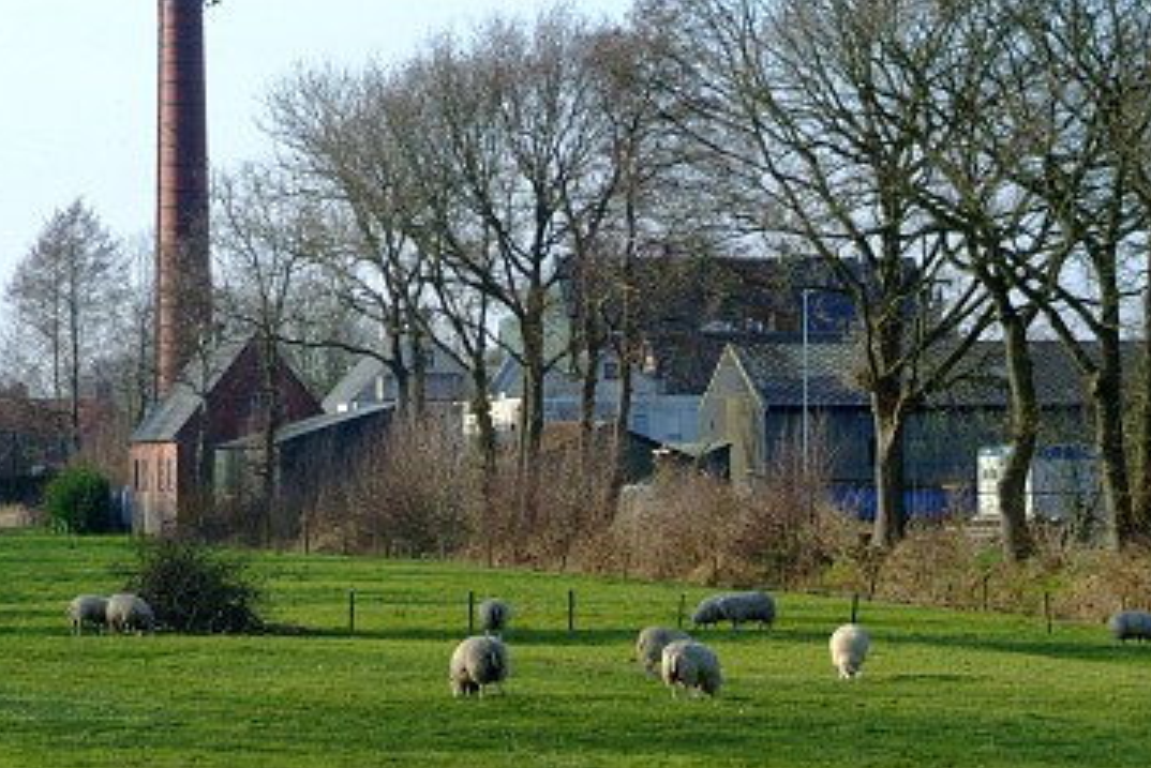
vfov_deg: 8.5
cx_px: 547
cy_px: 300
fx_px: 5149
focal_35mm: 161
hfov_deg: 12.8
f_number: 4.2
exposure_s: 1/750
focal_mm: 85
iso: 200
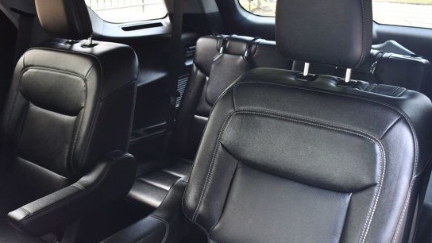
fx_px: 424
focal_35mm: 37
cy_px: 130
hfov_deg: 54.0
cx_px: 206
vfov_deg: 32.0
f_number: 3.8
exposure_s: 1/125
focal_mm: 20
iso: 1000
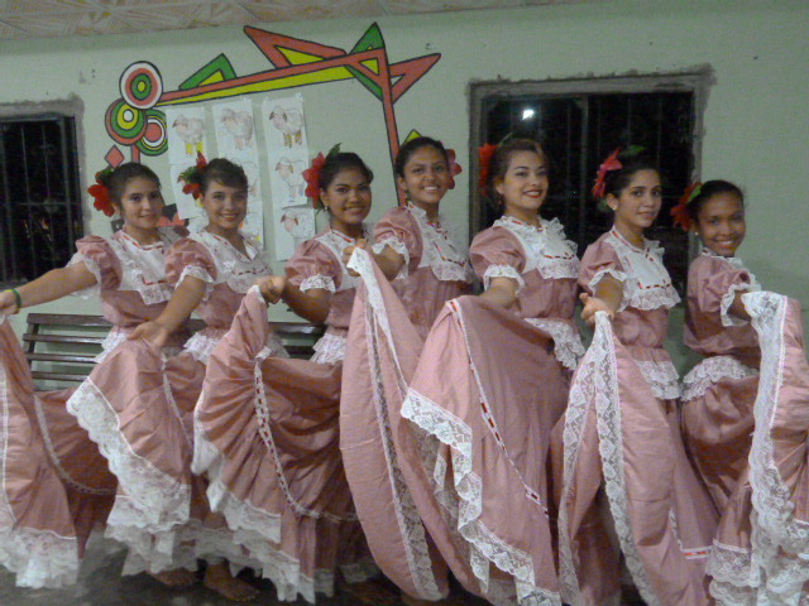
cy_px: 303
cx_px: 404
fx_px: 701
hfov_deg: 60.0
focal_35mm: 30
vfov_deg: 46.8
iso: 1600
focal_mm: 5.2
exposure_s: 1/25
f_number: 2.9
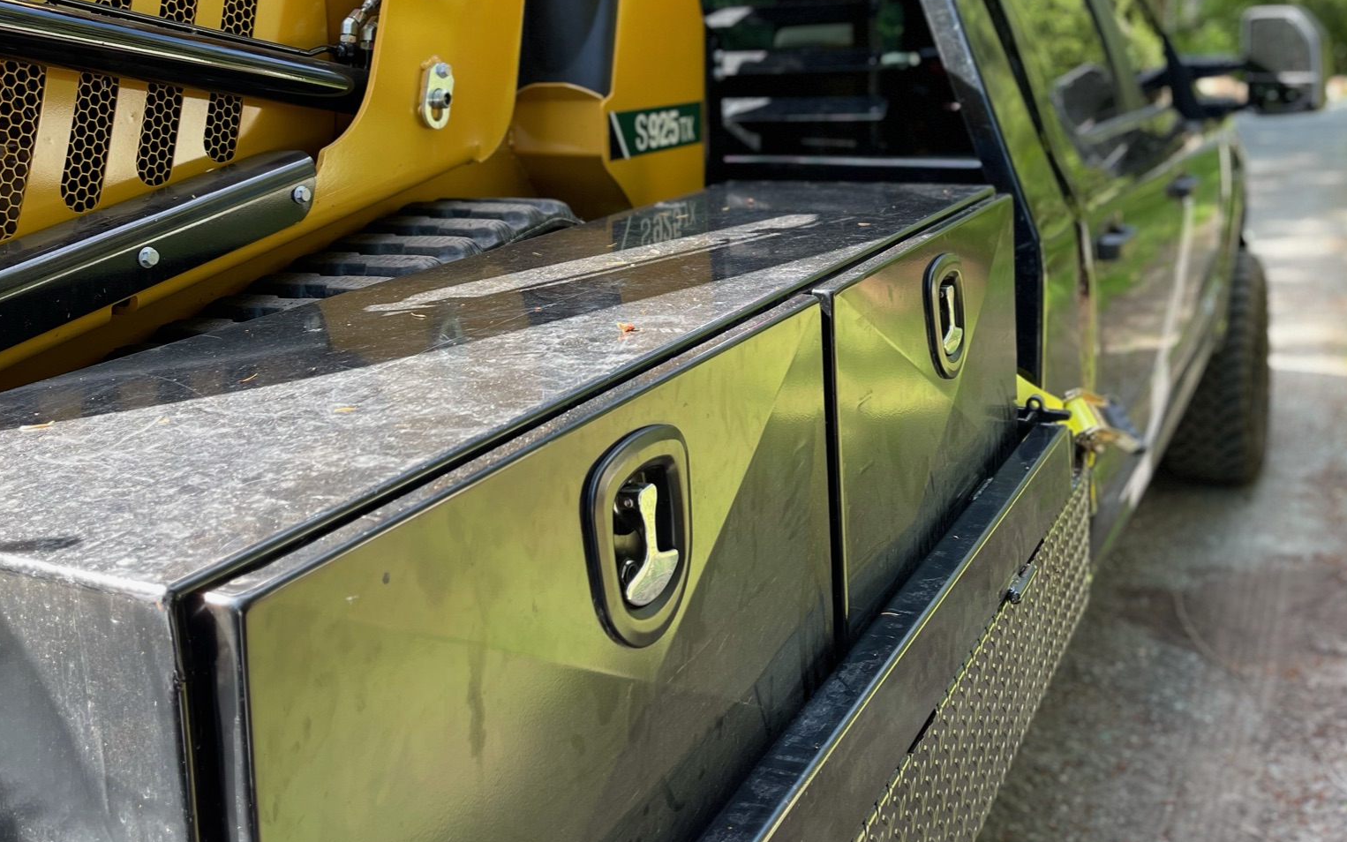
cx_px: 674
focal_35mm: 37
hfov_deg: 52.7
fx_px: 1358
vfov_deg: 33.4
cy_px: 160
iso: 32
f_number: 1.6
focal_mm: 5.1
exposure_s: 1/121
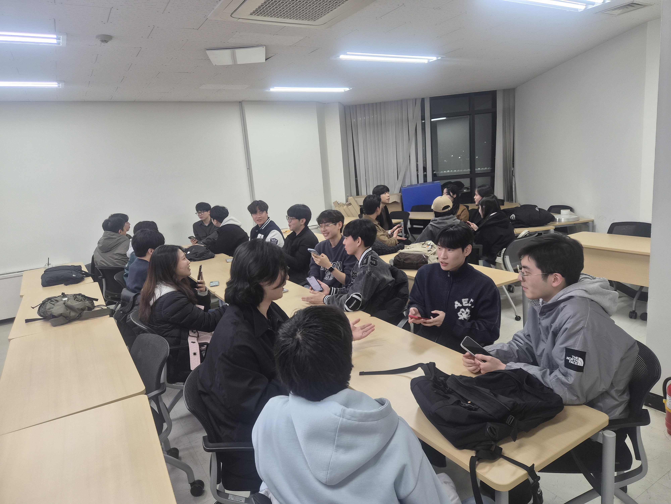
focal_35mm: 23
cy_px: 252
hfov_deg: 73.9
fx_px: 446
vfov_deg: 58.9
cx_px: 336
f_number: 1.8
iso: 125
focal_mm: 5.4
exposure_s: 1/120
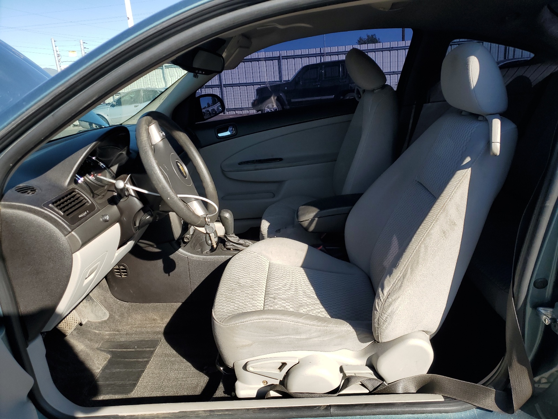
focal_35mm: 26
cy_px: 210
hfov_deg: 67.3
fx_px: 419
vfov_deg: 53.1
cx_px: 279
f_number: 1.5
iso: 50
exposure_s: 1/1429
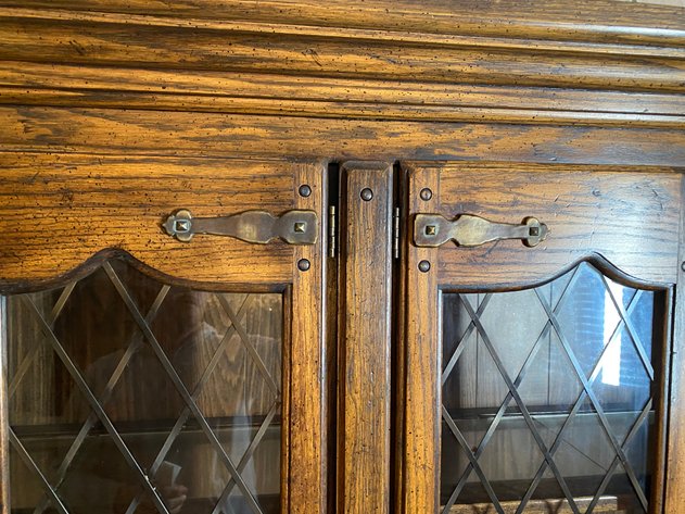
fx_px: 514
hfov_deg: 67.3
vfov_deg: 53.0
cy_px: 257
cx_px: 342
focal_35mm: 26
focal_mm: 4.25
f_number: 1.8
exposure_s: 1/60
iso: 320
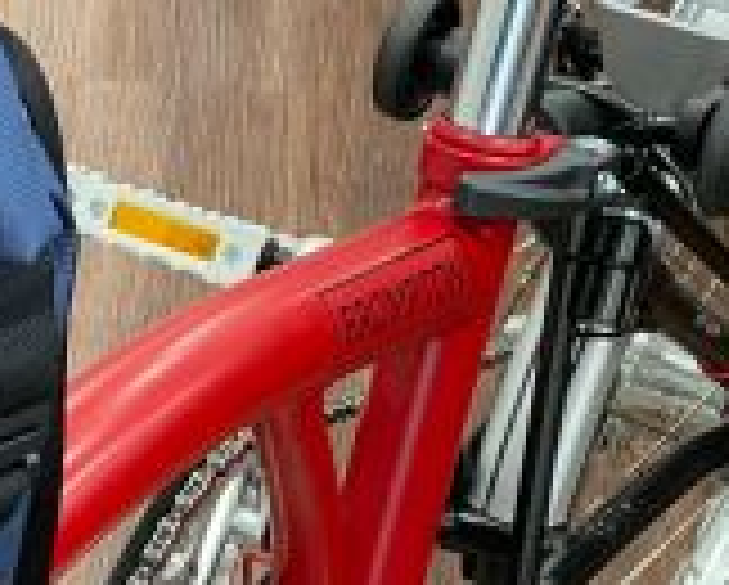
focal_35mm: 183
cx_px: -441
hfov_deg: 10.1
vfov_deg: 8.4
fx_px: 3953
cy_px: 616
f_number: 2
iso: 250
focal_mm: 6
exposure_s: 1/50
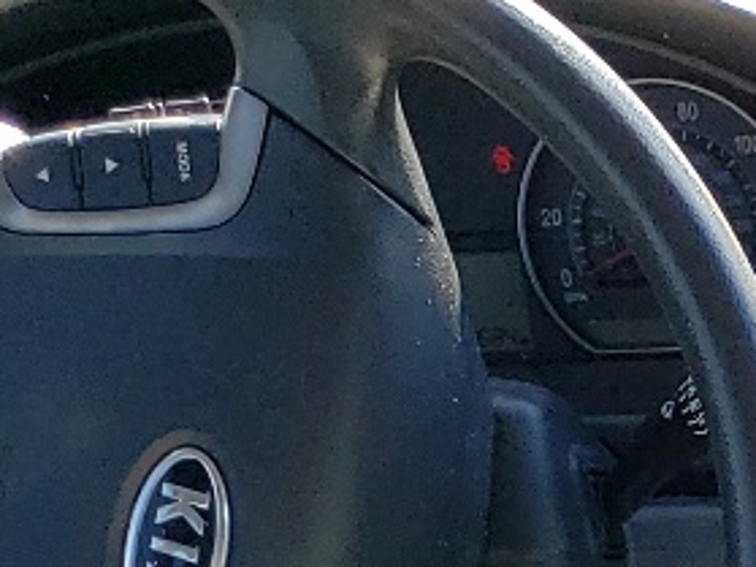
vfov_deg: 8.9
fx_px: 3253
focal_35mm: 149
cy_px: 1411
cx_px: 1257
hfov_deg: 12.4
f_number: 1.5
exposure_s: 1/476
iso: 50
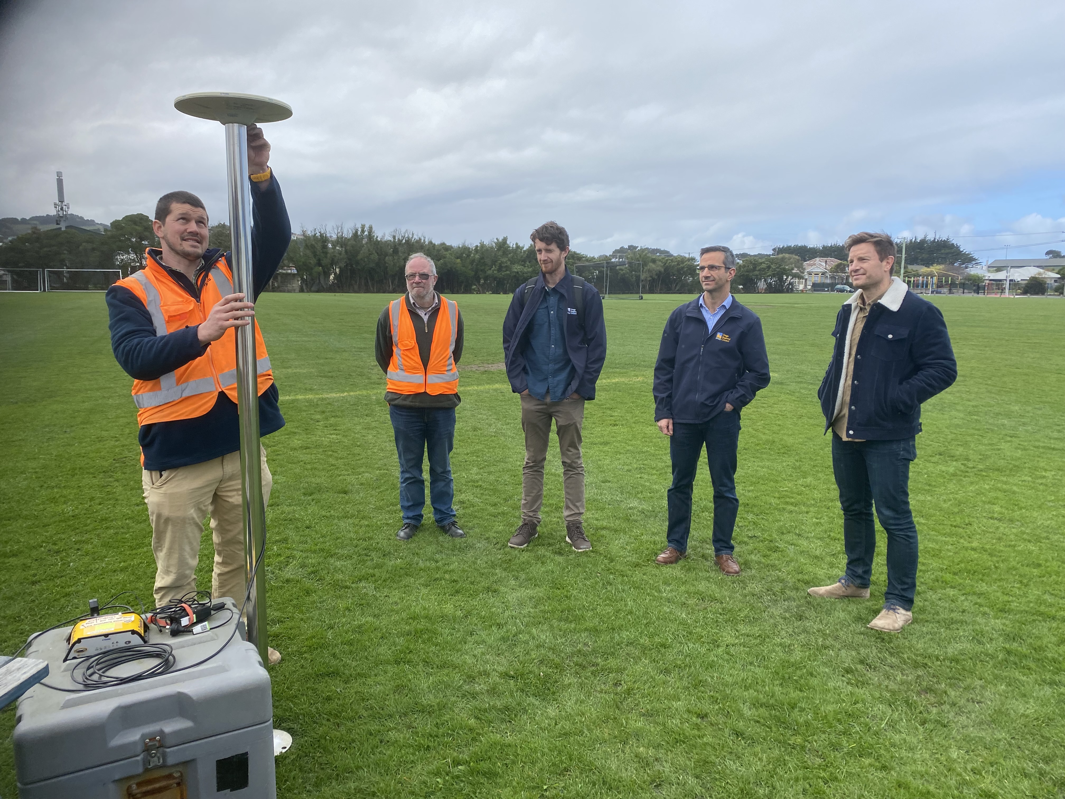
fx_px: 800
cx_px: 532
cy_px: 400
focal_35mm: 26
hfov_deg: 67.3
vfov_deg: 53.1
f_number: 1.8
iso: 32
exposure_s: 1/1779
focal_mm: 4.25
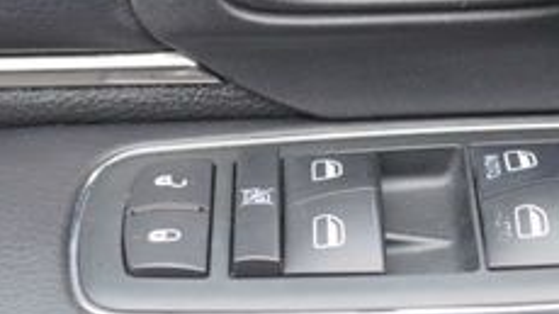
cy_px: 219
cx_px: 406
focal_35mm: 112
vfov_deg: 10.8
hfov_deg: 19.0
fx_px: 1659
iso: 100
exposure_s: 1/60
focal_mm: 16
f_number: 4
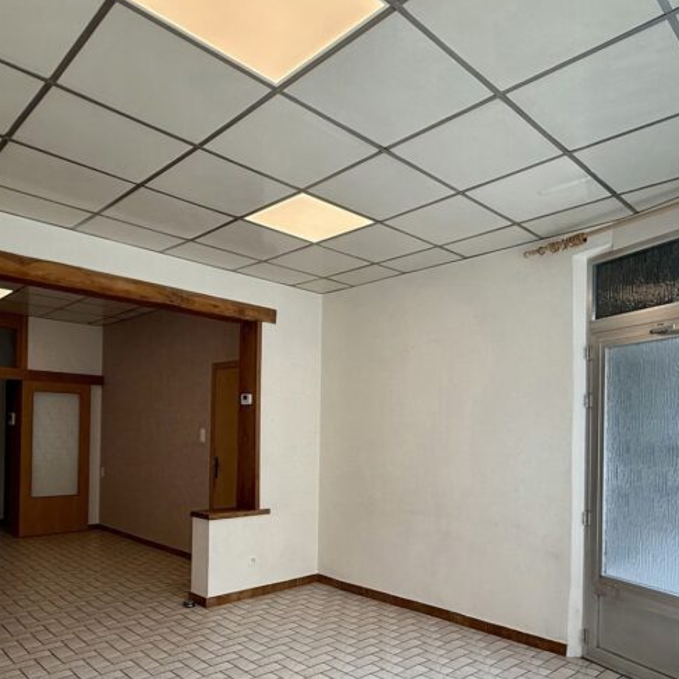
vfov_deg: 60.0
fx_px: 577
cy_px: 434
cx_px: 381
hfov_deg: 60.8
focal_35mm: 26
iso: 64
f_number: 2.2
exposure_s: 1/216
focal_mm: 2.22
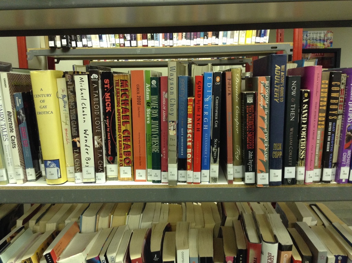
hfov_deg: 55.4
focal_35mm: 33
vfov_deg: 42.8
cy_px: 132
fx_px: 335
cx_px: 176
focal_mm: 3.3
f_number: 2.4
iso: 125
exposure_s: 1/24
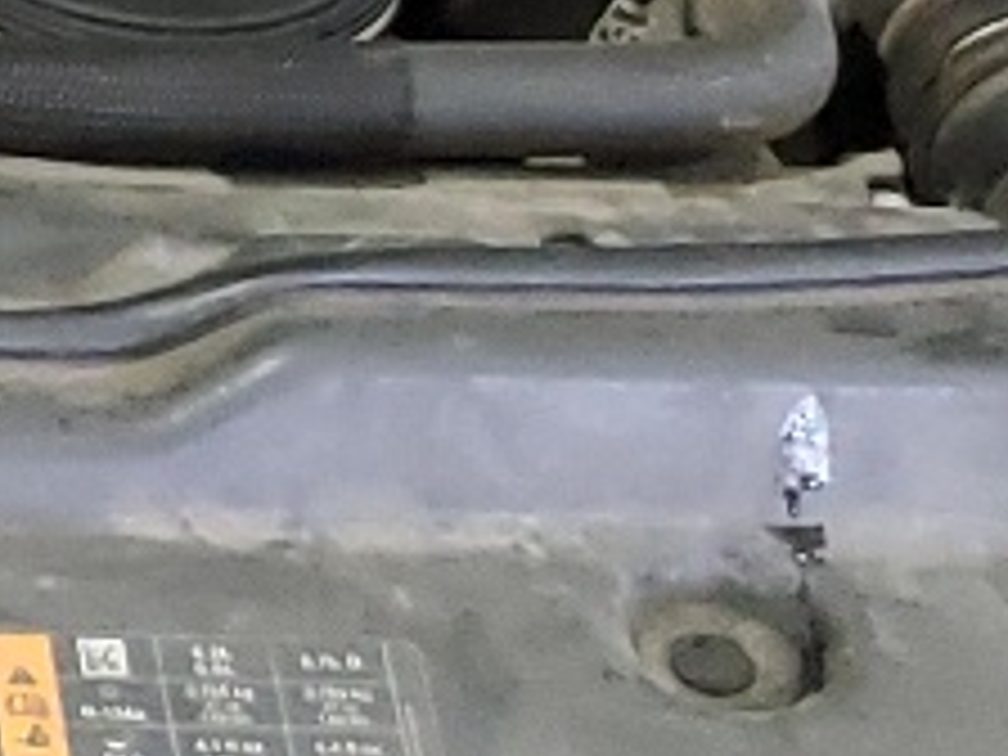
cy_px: 220
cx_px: -1062
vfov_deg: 8.0
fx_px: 5416
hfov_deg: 9.8
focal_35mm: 186
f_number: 1.5
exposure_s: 1/30
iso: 322
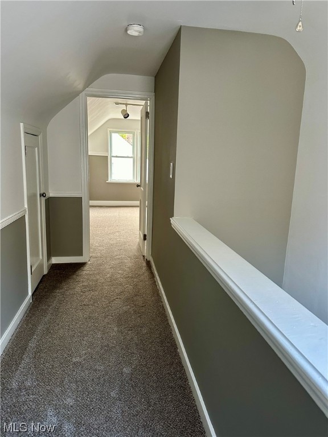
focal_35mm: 24
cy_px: 218
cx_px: 164
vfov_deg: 71.6
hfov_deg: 56.8
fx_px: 303
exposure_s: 1/60
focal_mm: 6.86
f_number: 1.78
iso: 400
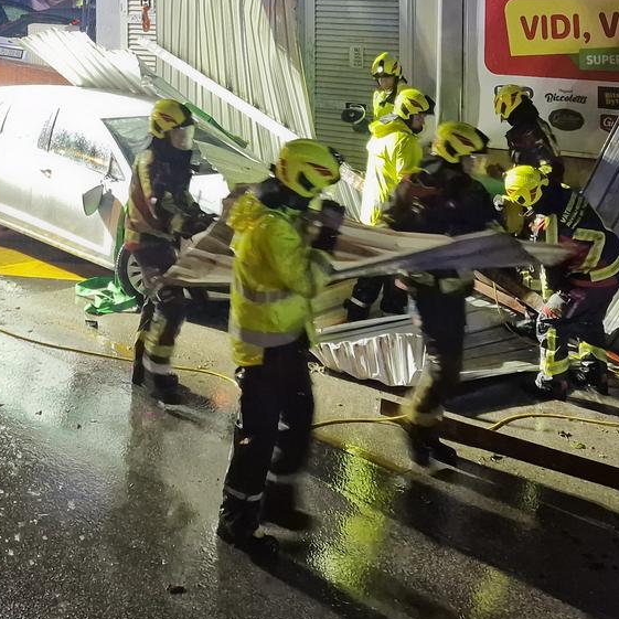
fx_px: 1173
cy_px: 33
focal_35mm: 58
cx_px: 217
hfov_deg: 29.4
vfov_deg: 28.1
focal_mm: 6.4
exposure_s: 1/100
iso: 1000
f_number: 1.8
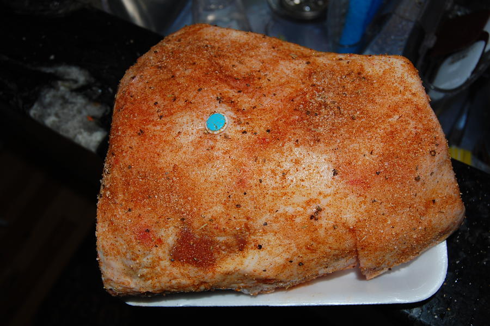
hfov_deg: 55.2
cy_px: 163
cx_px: 245
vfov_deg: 38.3
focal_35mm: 34
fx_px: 469
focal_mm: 23
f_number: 5.6
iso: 200
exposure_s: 1/125
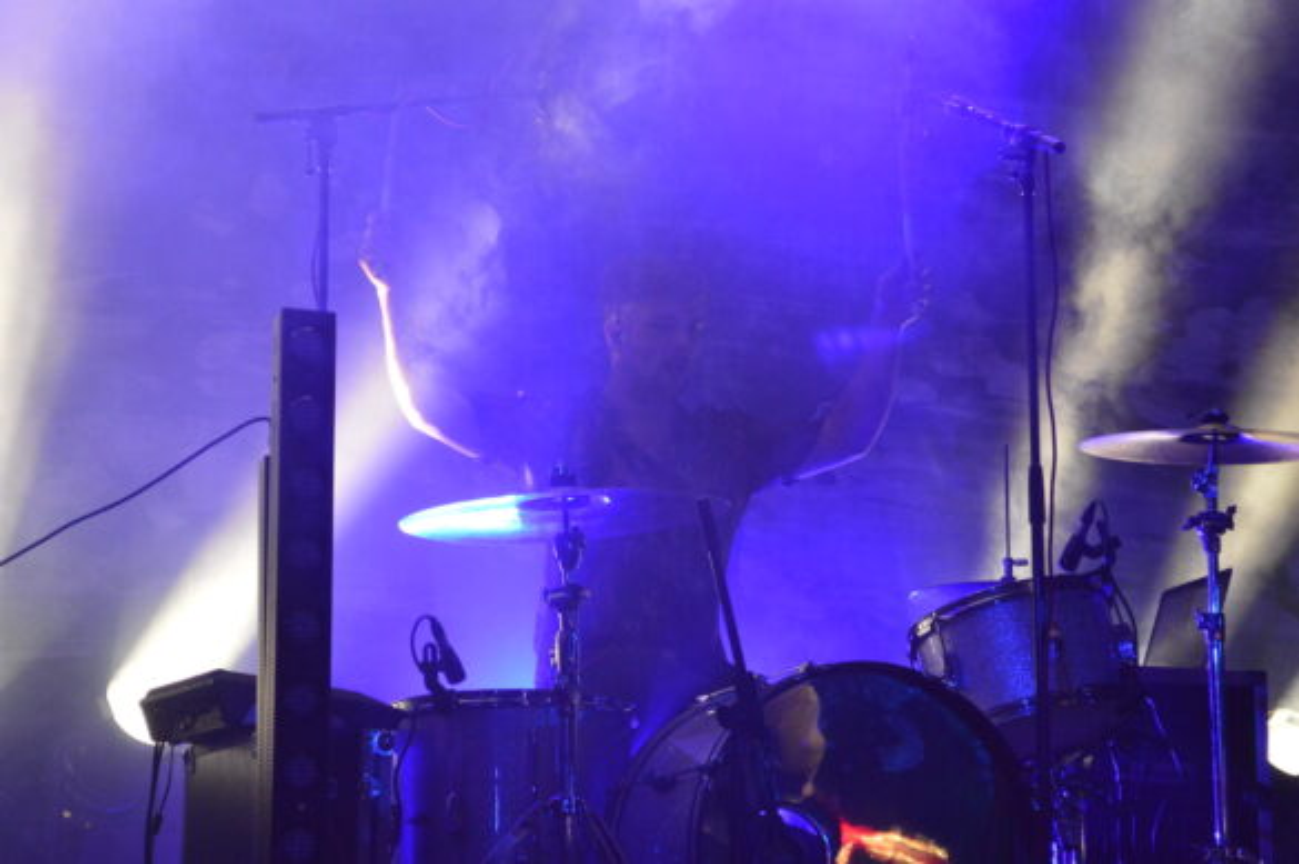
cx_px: 650
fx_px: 2974
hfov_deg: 24.6
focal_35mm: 82
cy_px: 432
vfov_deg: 16.5
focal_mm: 55
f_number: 5.6
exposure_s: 1/250
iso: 3200
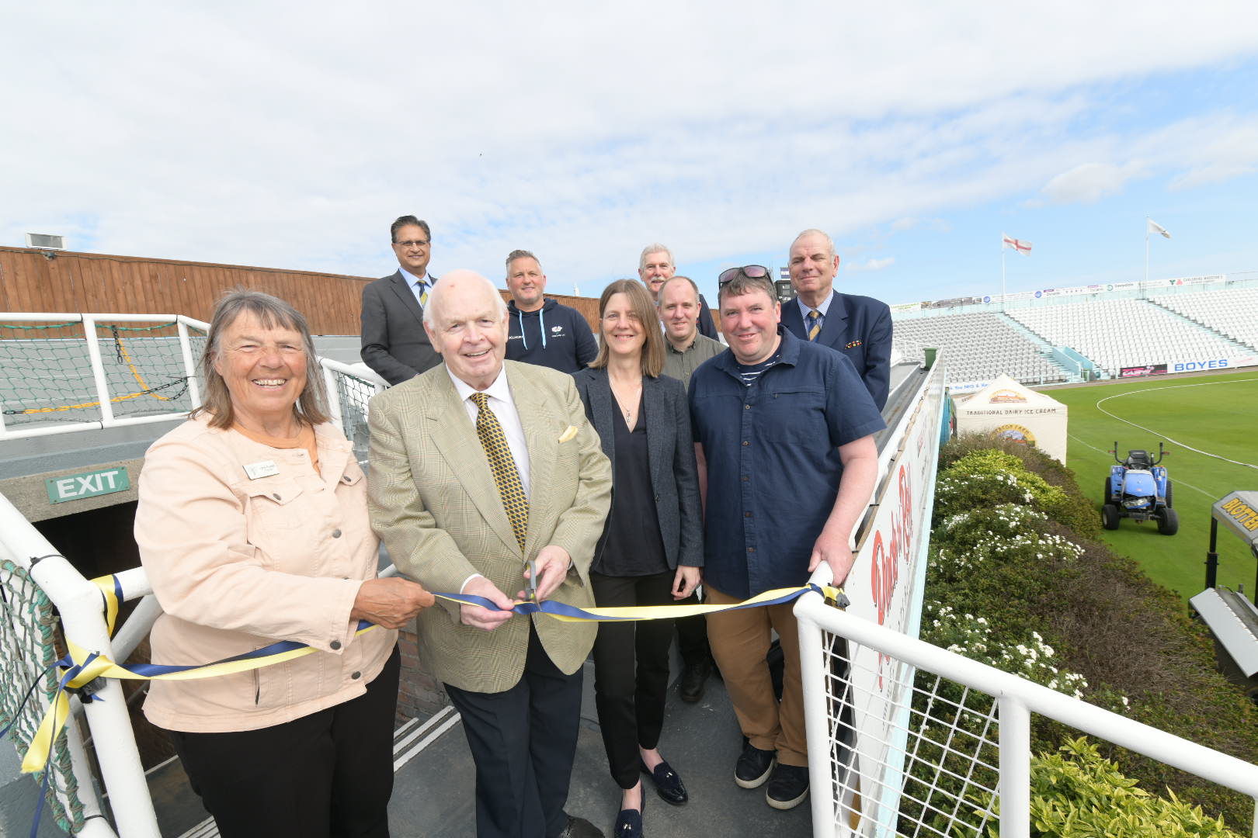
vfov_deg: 77.3
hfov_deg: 100.4
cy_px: 419
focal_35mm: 15
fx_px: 524
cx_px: 629
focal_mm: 15
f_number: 8
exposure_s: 1/250
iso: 200
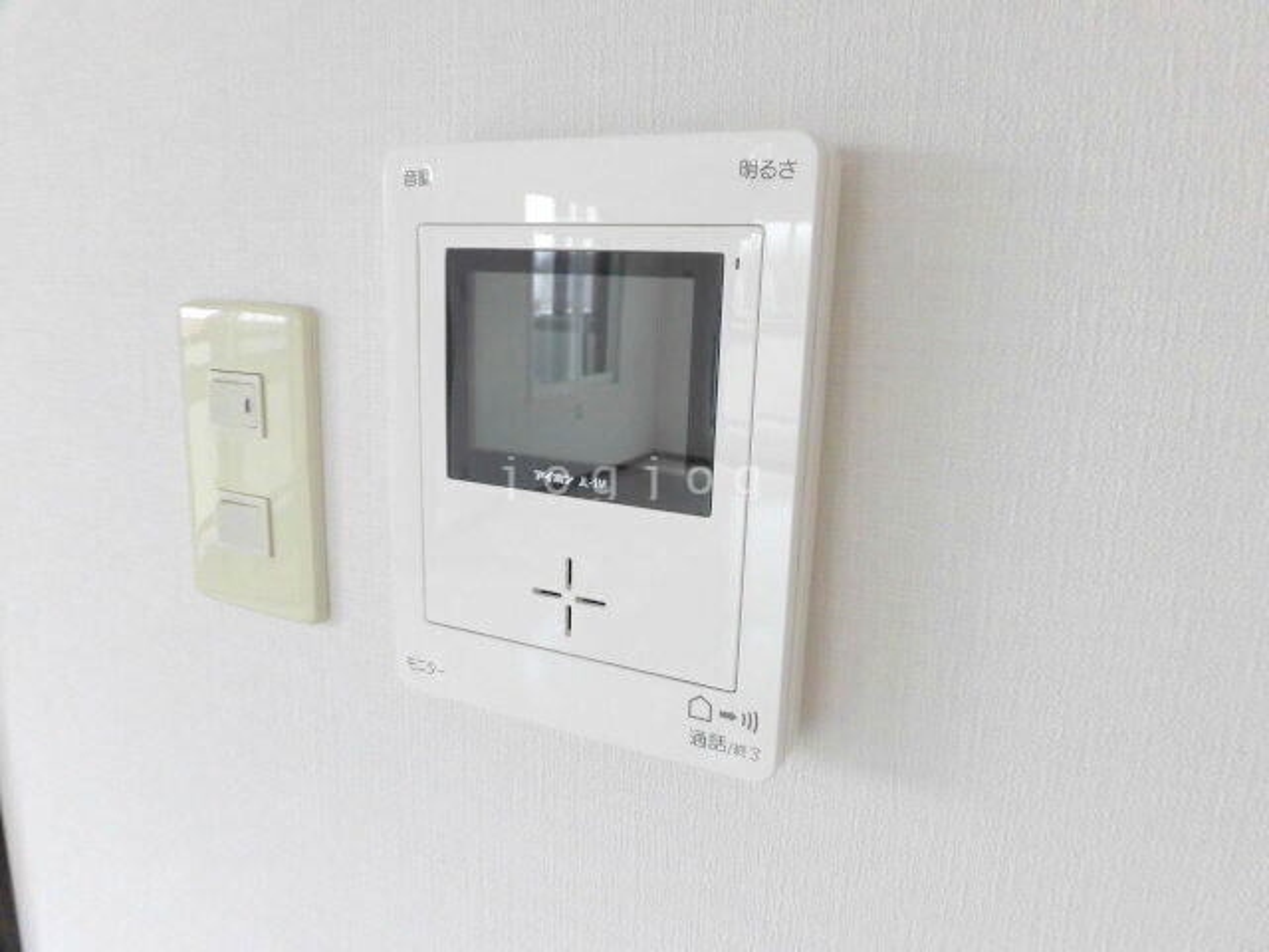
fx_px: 880
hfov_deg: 71.6
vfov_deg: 56.8
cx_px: 634
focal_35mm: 24
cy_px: 476
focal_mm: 4.3
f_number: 3.1
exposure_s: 1/100
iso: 125
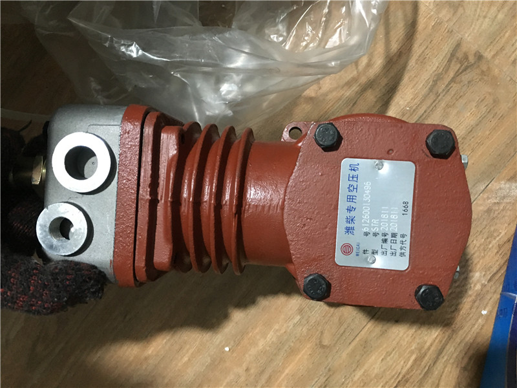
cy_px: 194
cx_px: 258
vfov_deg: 48.2
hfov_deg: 61.7
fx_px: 433
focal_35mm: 29
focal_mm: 4.15
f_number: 2.2
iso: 400
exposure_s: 1/17
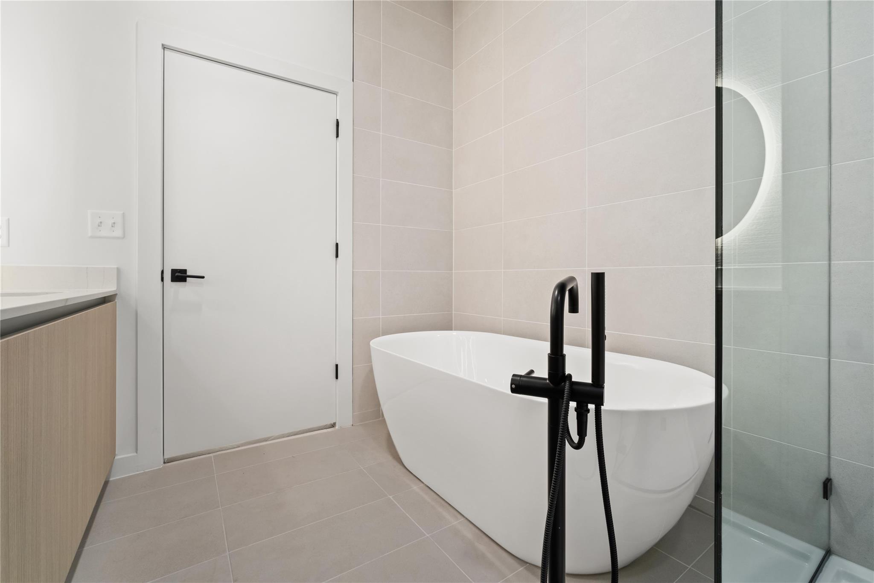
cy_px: 292
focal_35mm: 16
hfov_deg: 96.7
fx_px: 388
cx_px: 437
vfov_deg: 73.7
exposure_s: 2.5
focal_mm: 10.4
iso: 400
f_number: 8
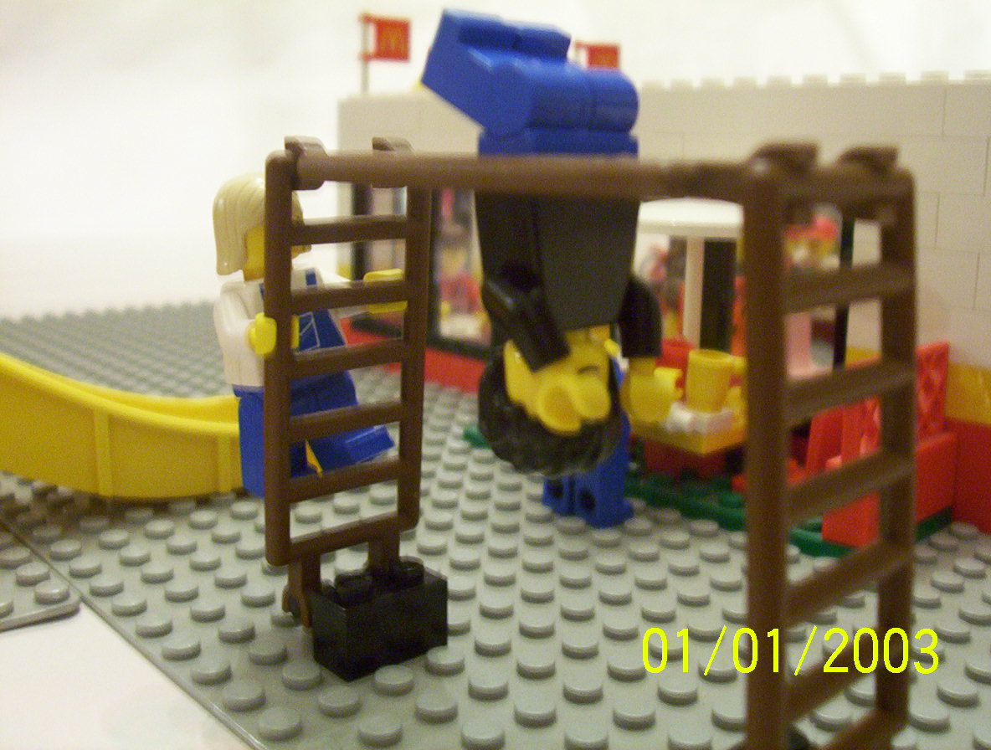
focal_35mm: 43
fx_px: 1235
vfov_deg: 33.8
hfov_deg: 43.7
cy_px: 375
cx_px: 496
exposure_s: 1/8
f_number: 2.73
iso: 200
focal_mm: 5.77
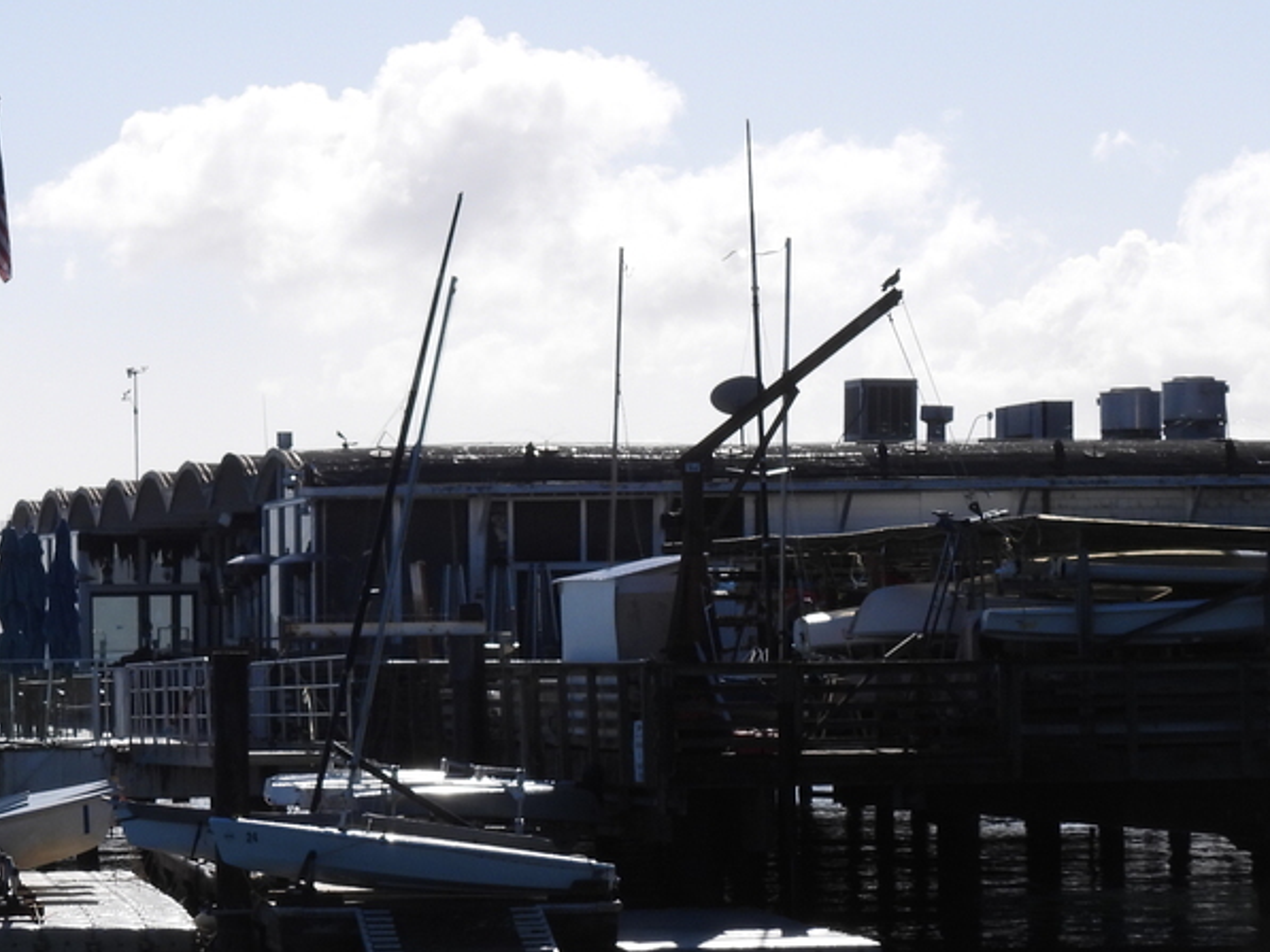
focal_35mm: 150
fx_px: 5504
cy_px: 529
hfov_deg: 13.1
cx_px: 349
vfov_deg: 9.9
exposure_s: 1/2000
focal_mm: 12.5
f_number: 4.5
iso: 100
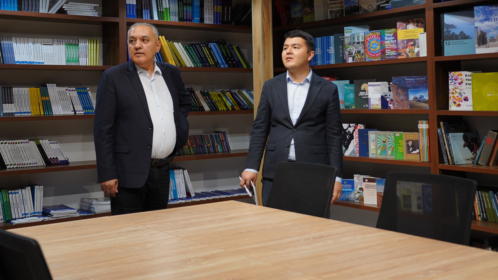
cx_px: 229
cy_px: 83
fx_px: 673
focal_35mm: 51
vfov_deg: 23.3
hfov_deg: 40.6
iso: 500
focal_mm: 39
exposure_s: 1/100
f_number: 2.8
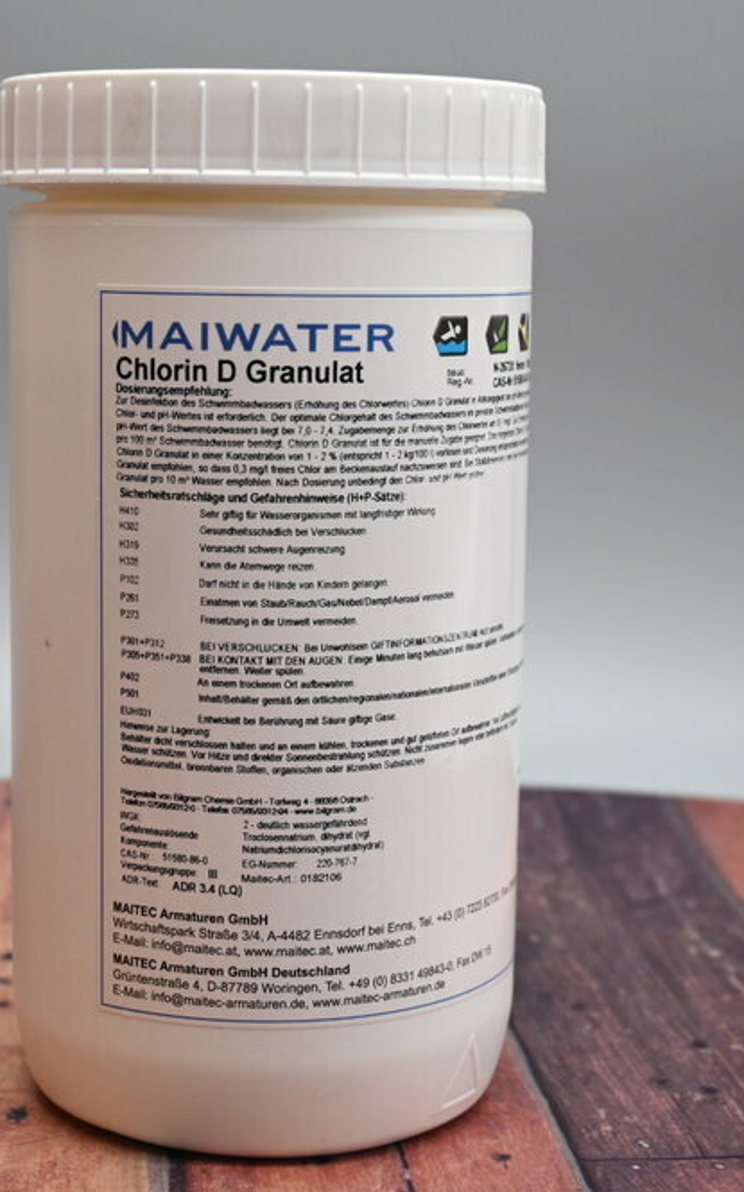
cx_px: 285
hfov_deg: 18.8
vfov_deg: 29.8
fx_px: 2241
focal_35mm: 69
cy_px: 596
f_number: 4.8
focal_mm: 30
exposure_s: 1/50
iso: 450
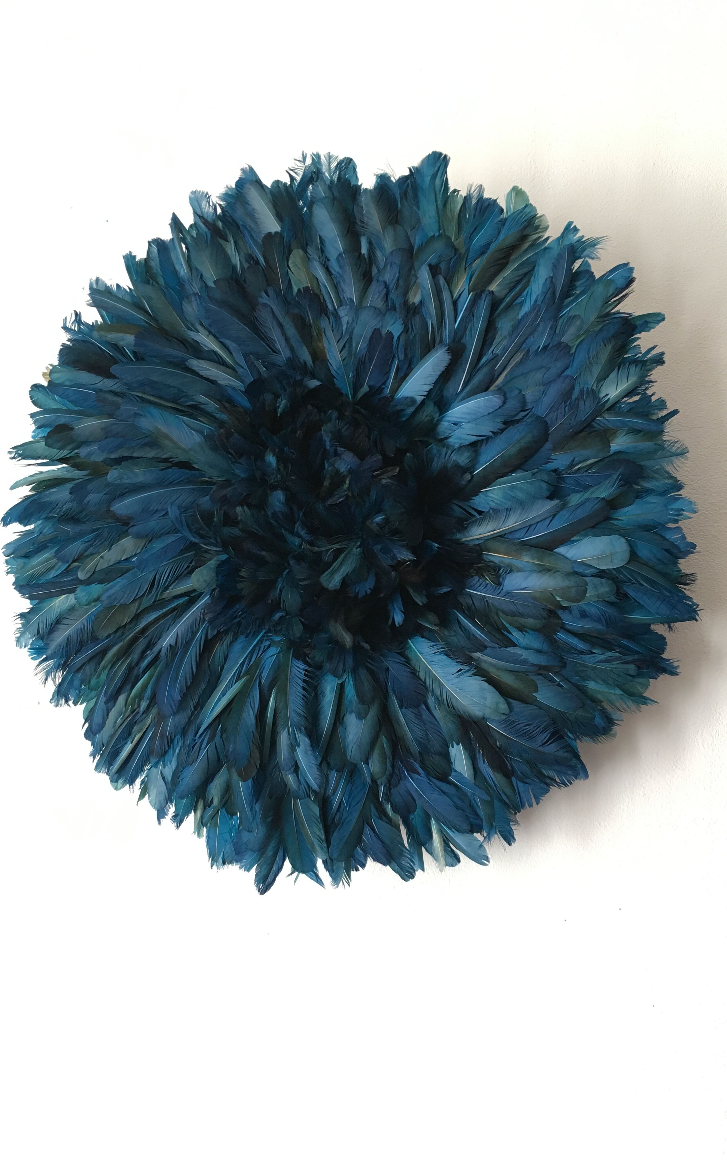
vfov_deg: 61.2
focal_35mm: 31
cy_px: 578
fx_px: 983
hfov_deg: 40.5
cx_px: 404
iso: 50
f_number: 2.2
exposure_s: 1/33
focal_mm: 4.15
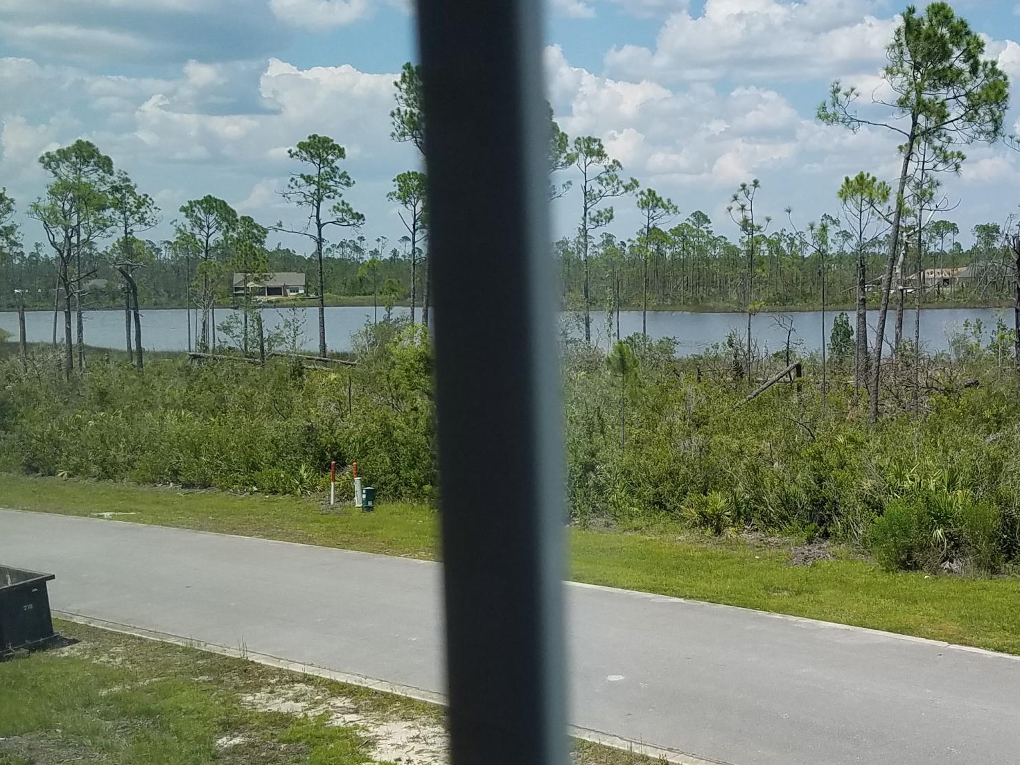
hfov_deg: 35.5
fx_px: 1562
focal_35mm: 53
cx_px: 744
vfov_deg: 27.5
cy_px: 346
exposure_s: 1/2600
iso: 50
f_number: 1.7
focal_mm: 4.2
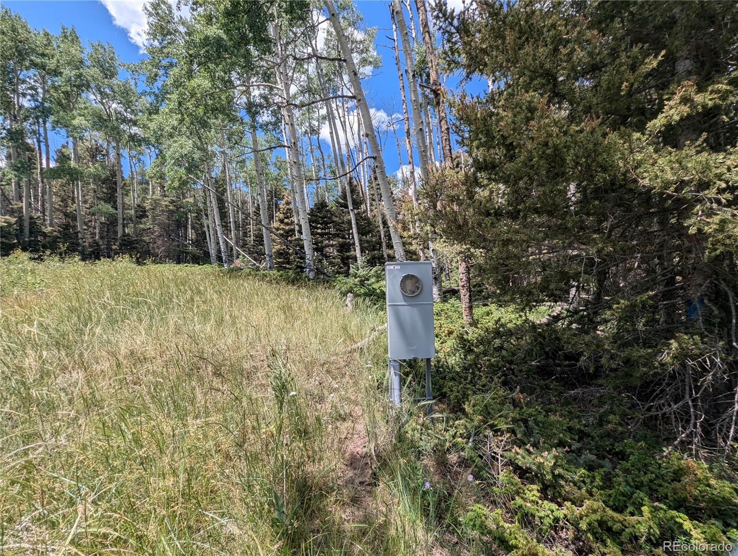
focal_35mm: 13
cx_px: 369
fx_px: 278
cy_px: 278
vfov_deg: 90.1
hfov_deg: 106.1
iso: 41
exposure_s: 1/831
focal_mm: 1.95
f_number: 2.2
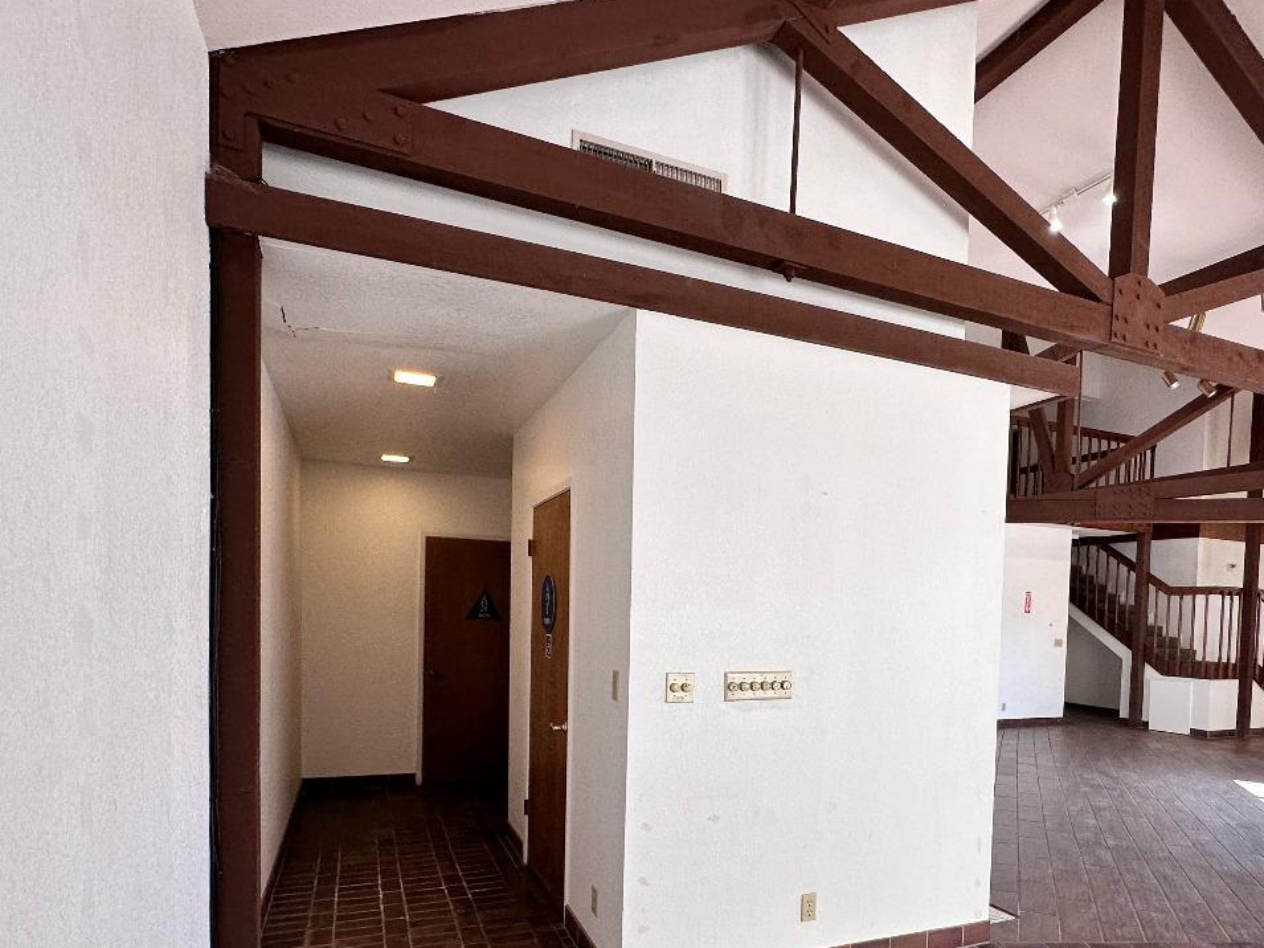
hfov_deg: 75.9
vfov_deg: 59.4
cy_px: 644
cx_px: 728
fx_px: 803
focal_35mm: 22
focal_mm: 2.22
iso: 125
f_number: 2.2
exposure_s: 1/120
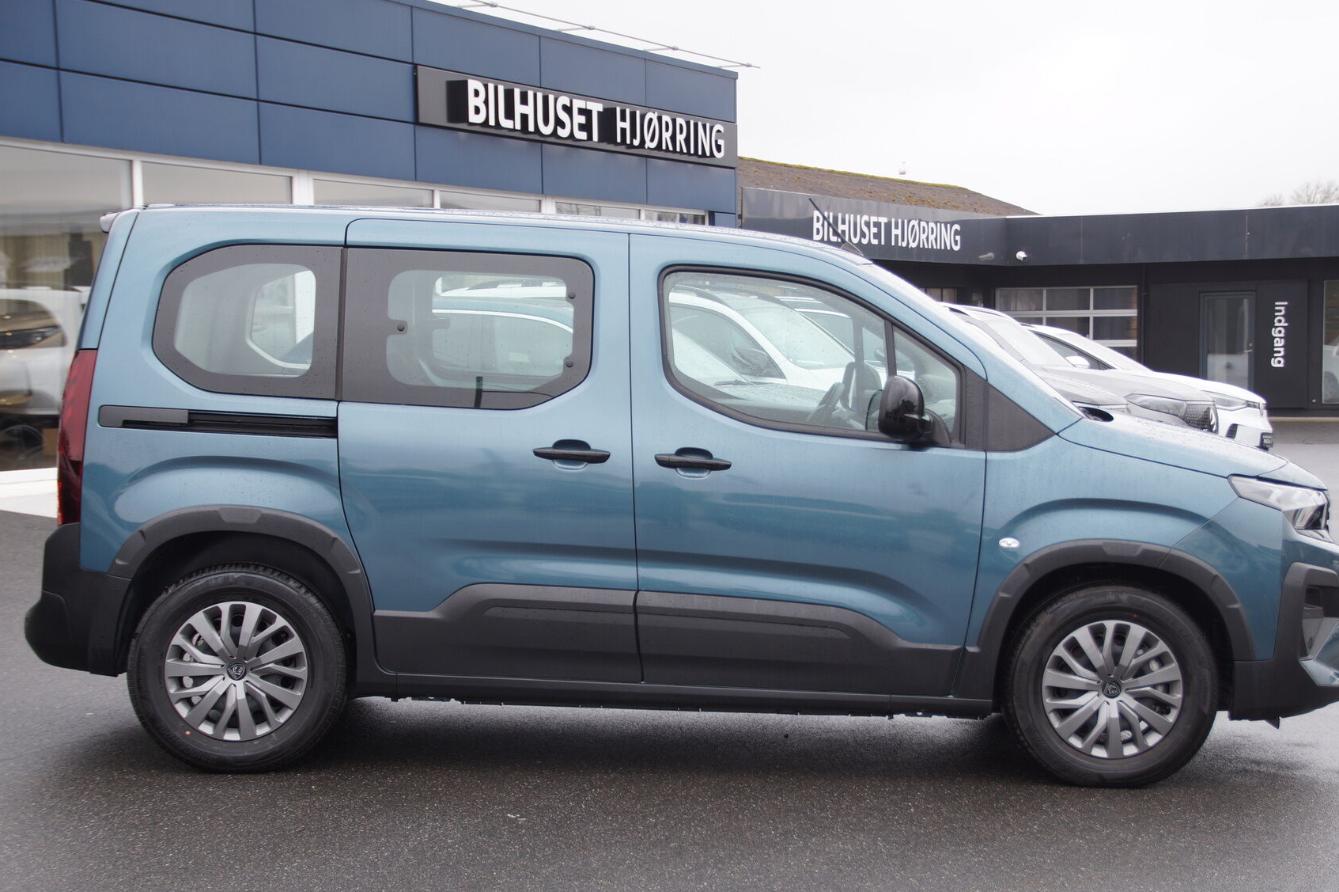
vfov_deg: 17.8
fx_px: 2846
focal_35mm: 77
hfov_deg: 26.5
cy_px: 495
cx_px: 717
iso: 100
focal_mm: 45
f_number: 5
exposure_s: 1/80
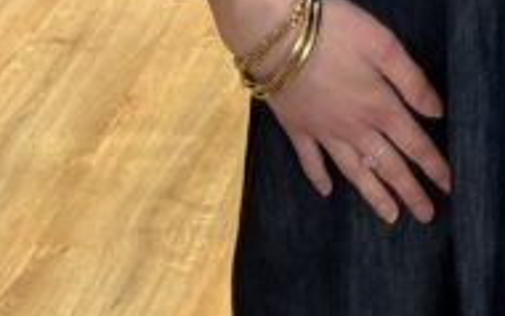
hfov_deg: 17.5
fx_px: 1597
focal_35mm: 116
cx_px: 532
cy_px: -226
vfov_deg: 10.7
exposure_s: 1/100
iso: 80
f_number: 1.5
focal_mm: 5.7
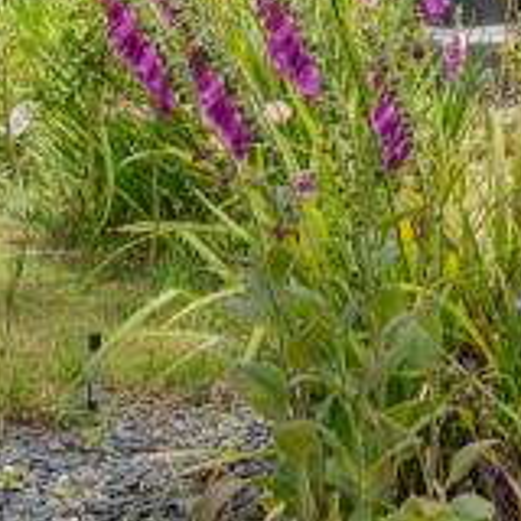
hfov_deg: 18.8
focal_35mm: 87
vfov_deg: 19.6
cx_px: 641
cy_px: 49
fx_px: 1481
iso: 640
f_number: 5.6
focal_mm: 16
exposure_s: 1/800
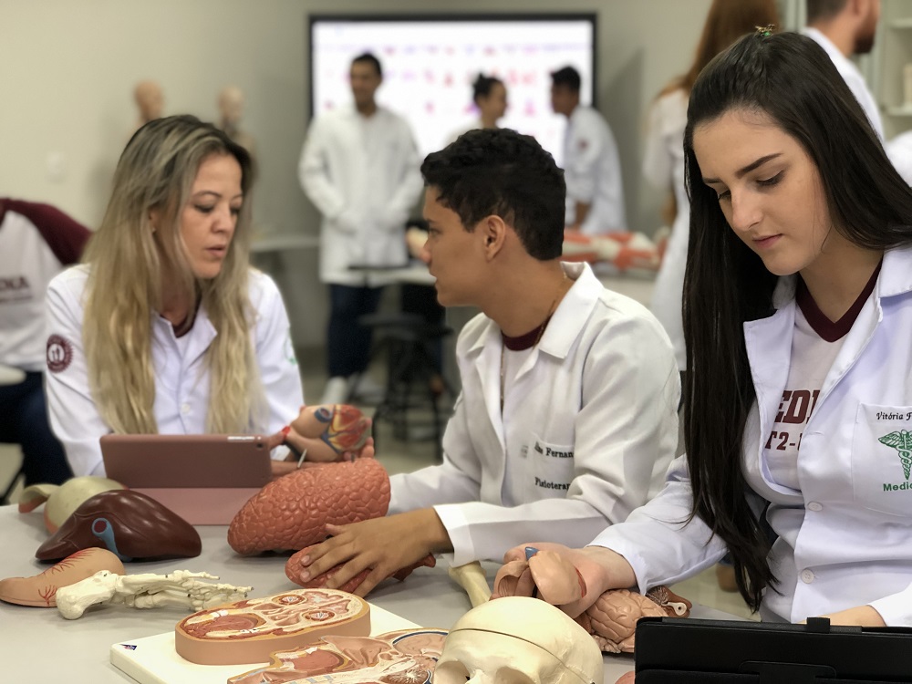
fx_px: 1502
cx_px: 456
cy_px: 342
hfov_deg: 33.8
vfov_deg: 25.7
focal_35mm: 57
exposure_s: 1/30
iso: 125
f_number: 2.8
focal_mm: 6.6
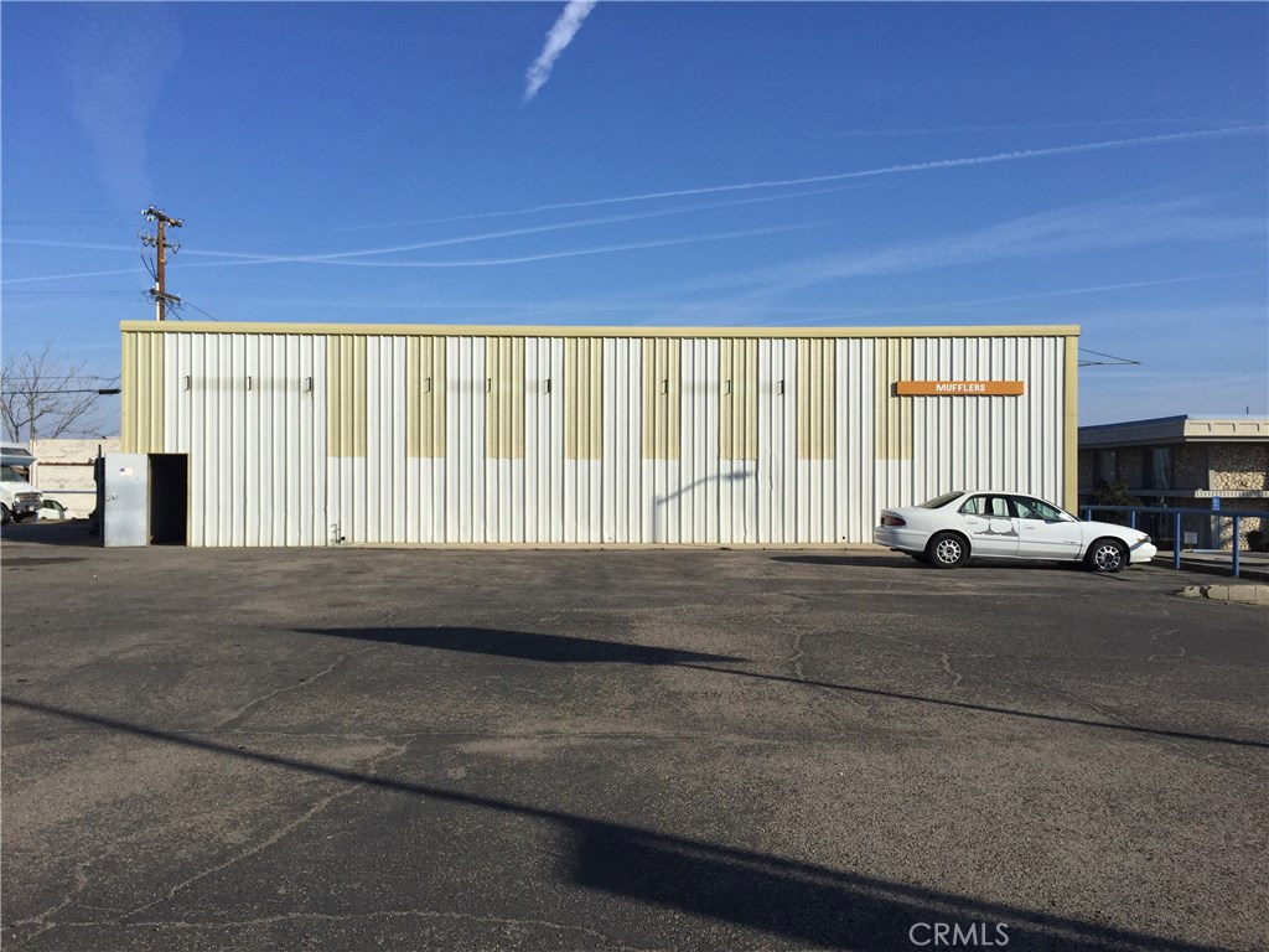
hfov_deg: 61.7
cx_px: 634
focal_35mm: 29
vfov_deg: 48.2
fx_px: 1063
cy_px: 476
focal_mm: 4.15
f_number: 2.2
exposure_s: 1/4405
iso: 32
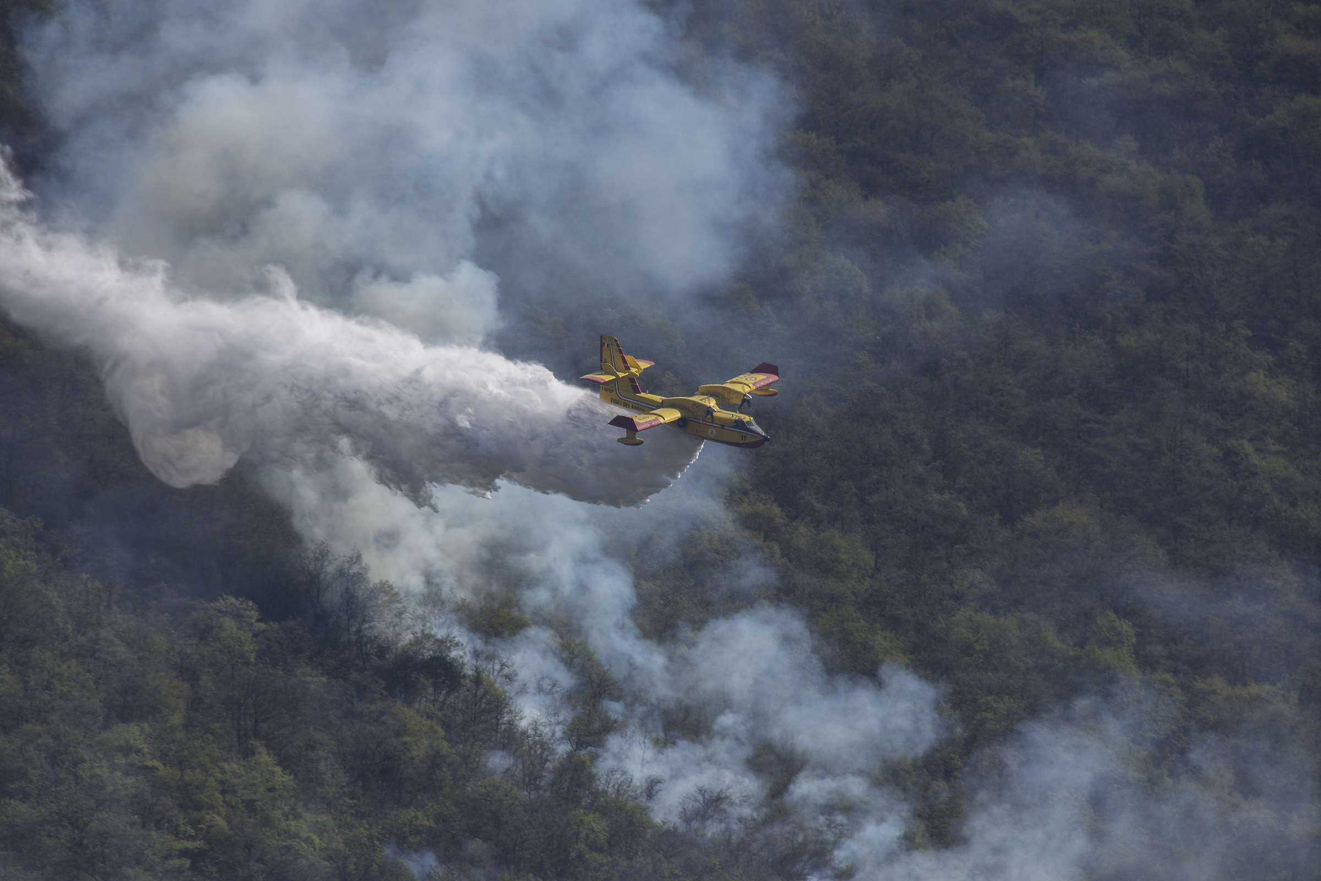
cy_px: 440
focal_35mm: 450
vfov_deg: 3.1
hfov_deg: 4.6
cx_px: 660
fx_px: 16511
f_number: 10
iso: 100
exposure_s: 1/400
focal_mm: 300
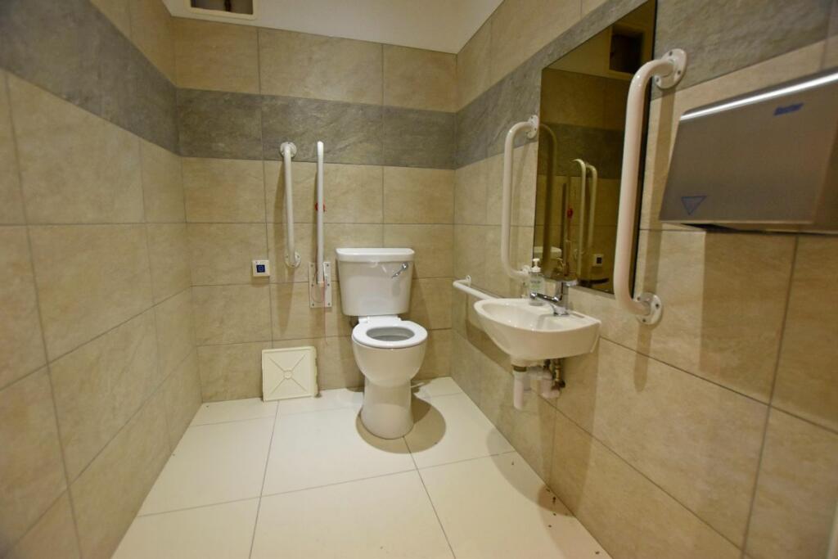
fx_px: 349
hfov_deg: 100.4
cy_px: 280
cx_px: 419
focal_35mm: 15
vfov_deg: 77.3
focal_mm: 10
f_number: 3.5
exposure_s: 1/125
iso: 900
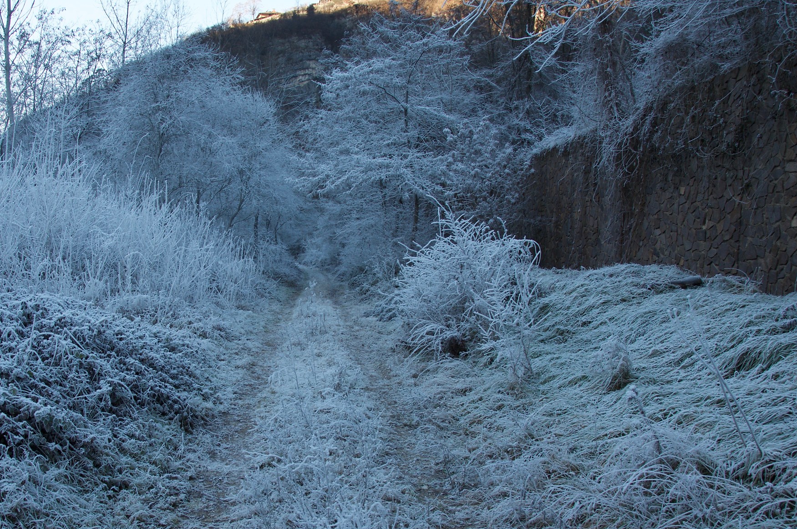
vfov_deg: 35.6
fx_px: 818
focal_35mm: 37
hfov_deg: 51.5
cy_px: 333
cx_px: 306
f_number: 8
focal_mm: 18
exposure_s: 1/80
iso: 200
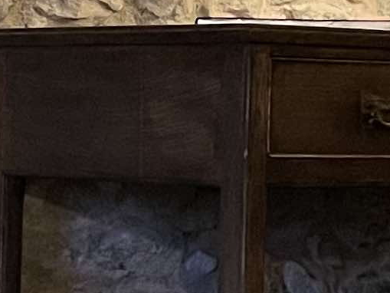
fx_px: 2321
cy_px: 194
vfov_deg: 7.2
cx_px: -291
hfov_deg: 9.2
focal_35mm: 206
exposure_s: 1/50
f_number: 1.6
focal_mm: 4.2
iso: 500
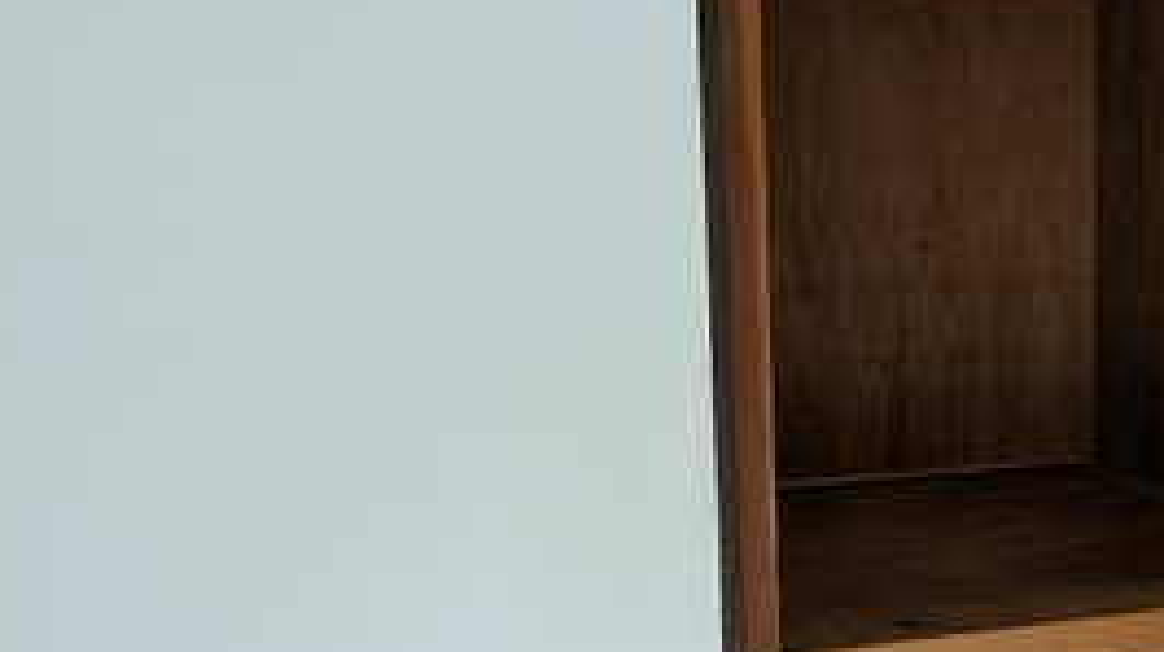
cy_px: 354
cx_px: 1101
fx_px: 1418
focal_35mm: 46
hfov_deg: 40.4
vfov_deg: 25.9
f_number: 2.2
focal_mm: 2.35
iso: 50
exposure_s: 1/61.2
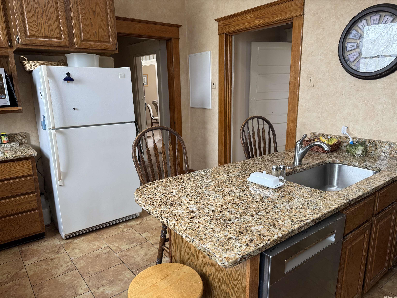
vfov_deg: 56.8
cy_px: 149
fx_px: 275
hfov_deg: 71.6
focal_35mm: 24
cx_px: 198
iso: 160
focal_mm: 6.76
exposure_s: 1/60
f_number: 1.78
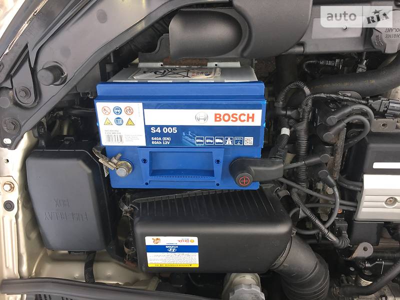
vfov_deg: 48.2
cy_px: 150
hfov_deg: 61.7
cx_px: 200
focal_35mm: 29
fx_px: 335
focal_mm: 4.2
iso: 40
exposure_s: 1/100
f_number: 2.2
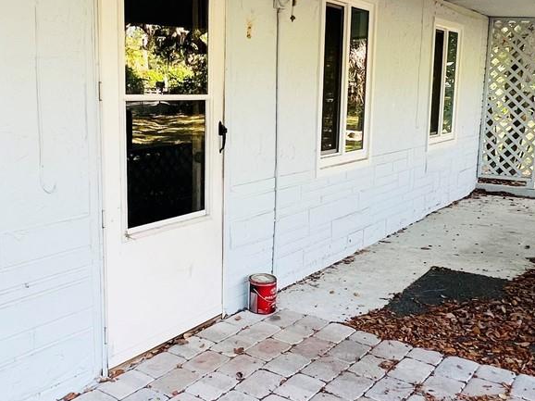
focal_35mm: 36
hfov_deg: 50.7
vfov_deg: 39.6
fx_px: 556
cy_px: 178
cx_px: 192
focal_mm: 1.57
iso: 64
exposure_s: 1/99
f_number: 1.8
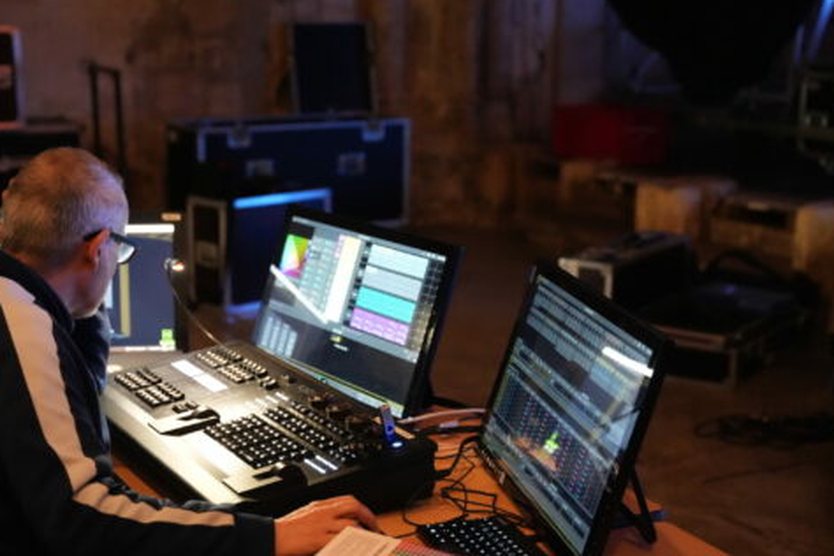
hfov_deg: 32.0
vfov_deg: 21.7
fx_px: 1451
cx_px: 333
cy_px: 317
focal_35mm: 63
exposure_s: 1/125
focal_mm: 49.5
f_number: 2.8
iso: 12800
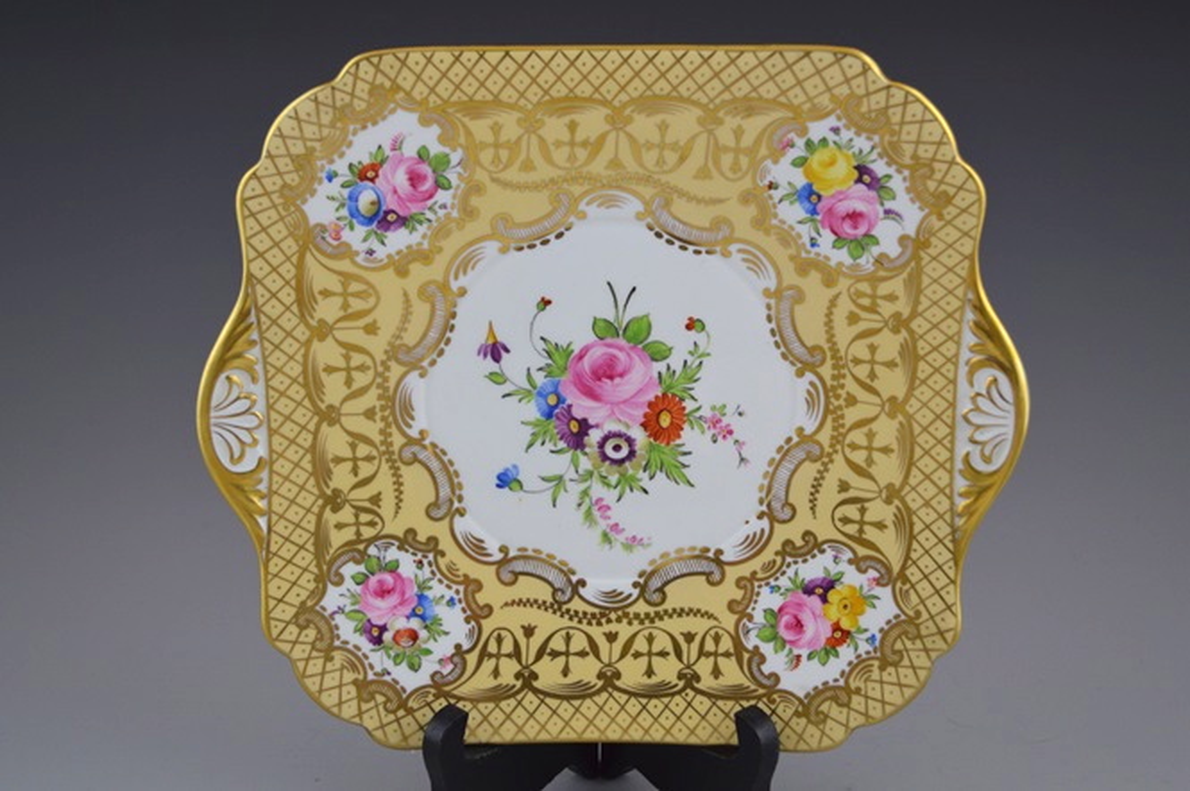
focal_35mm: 48
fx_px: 1585
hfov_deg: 41.1
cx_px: 595
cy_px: 396
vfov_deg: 28.0
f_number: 4.8
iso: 400
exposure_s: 1/100
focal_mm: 32
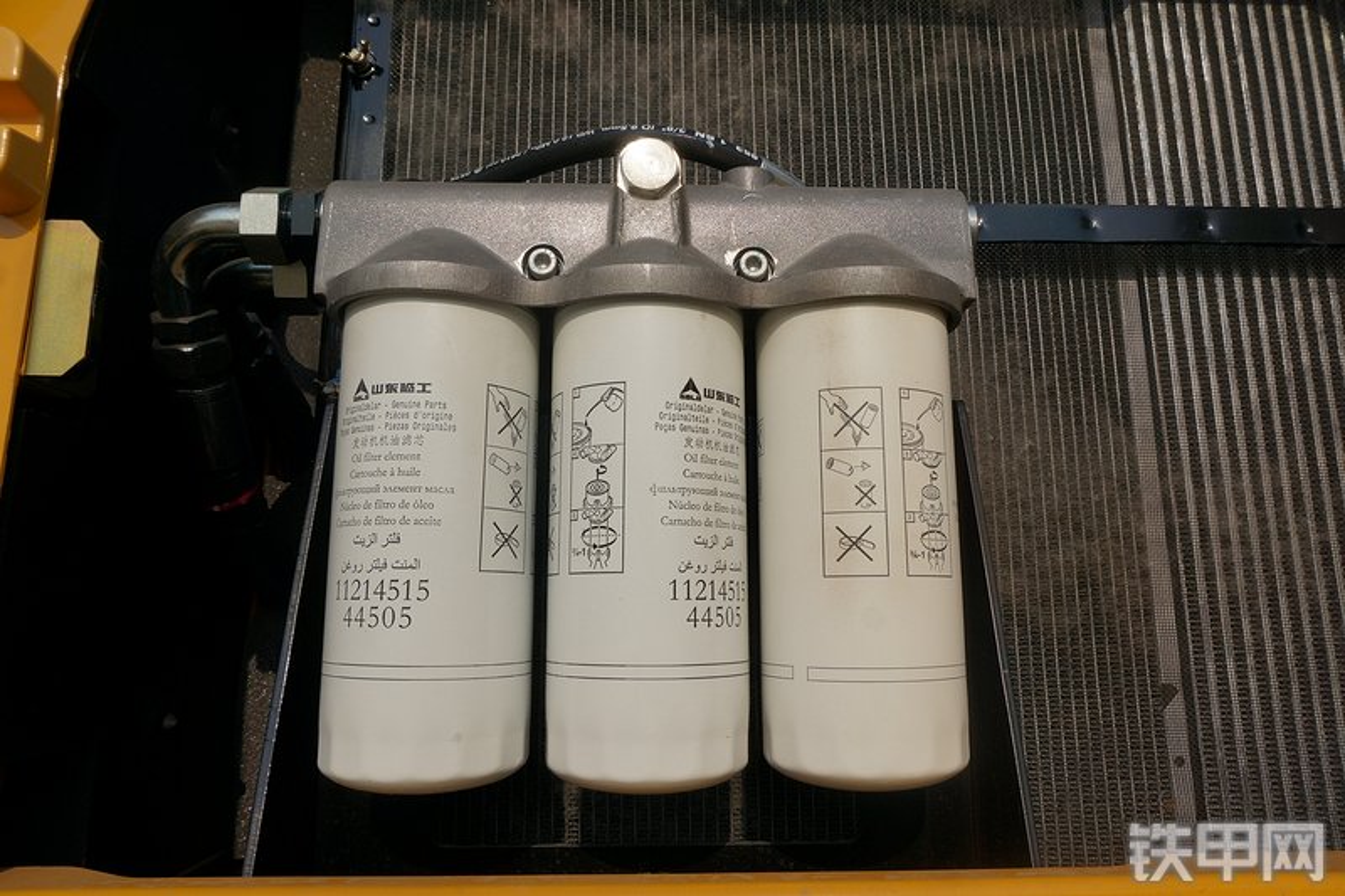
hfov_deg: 73.8
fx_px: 896
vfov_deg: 53.1
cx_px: 672
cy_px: 448
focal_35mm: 24
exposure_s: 1/500
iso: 100
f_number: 9
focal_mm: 16
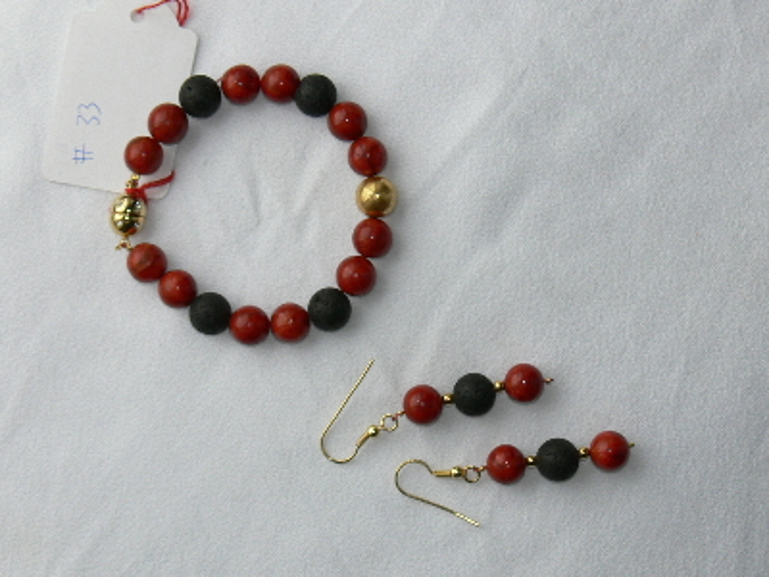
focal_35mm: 151
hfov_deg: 13.1
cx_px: 384
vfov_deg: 9.8
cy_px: 288
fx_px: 3354
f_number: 4
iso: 80
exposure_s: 1/125
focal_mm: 20
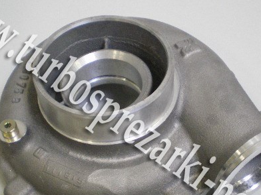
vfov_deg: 23.6
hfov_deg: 31.2
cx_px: 132
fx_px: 467
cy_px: 125
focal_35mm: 62
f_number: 3.1
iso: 400
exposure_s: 1/20
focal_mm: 6.3
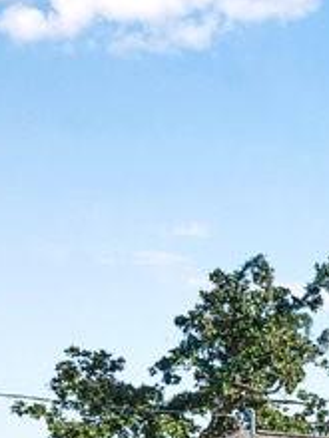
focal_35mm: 70
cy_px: 564
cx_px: 780
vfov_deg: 24.4
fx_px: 887
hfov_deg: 14.4
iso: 800
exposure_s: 1/8000
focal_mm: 16
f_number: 4.5
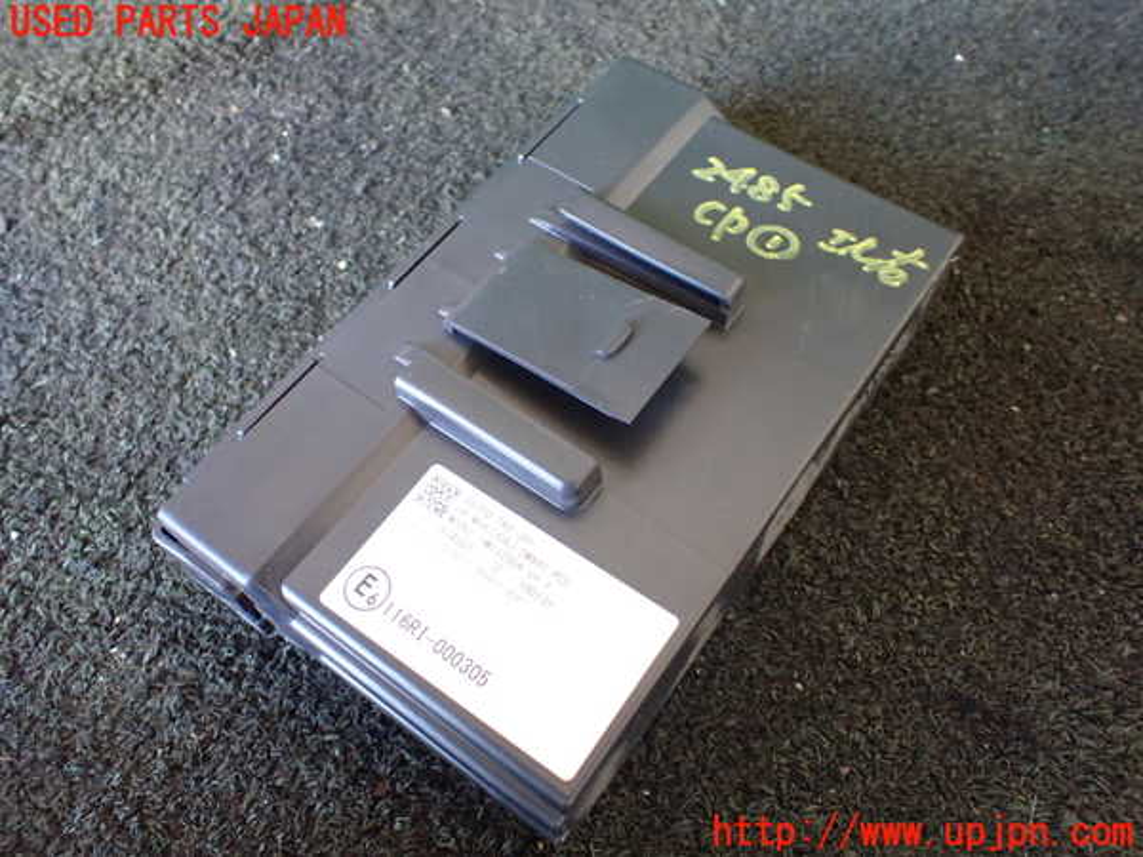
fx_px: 991
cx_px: 572
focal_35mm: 30
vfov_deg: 46.8
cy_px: 428
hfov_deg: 60.0
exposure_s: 1/60
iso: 800
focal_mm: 5.4
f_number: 2.3
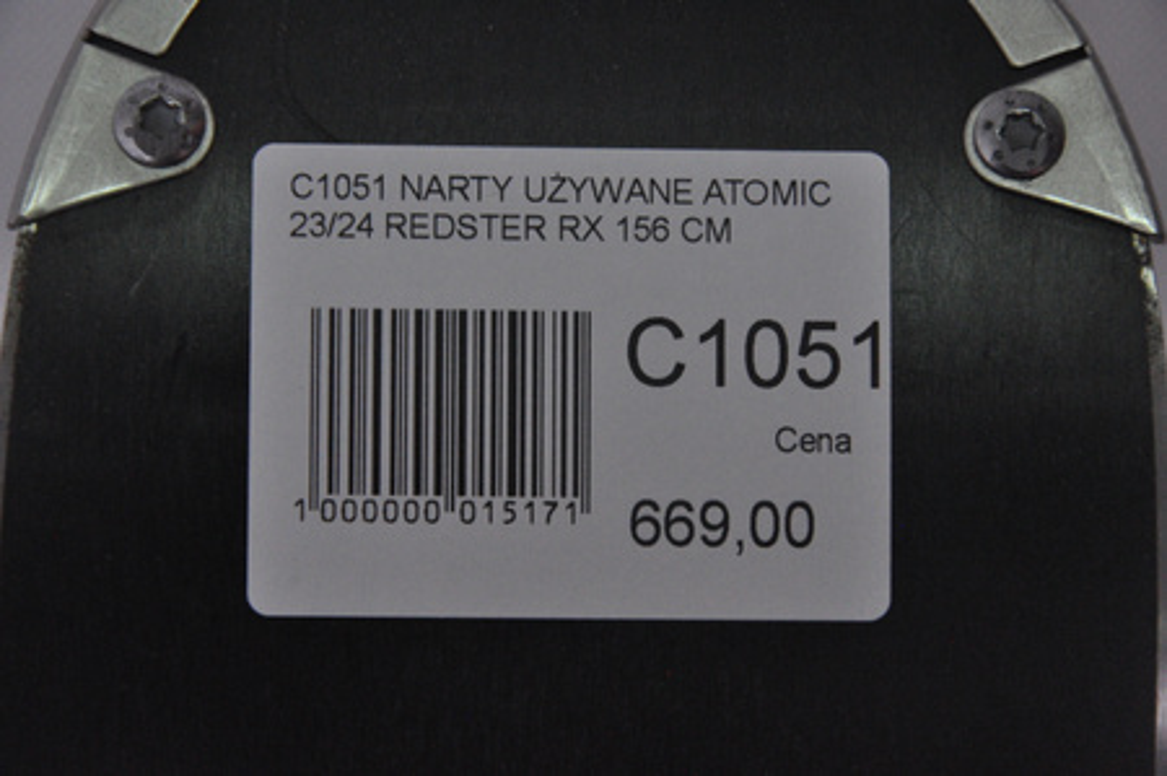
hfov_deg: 13.1
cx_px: 584
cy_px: 388
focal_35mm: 158
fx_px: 5100
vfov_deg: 8.7
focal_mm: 105
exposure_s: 1/125
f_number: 9.5
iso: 3200
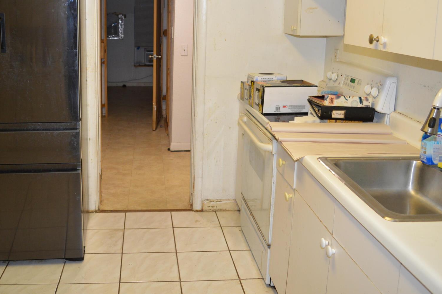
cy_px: 97
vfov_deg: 35.5
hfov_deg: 51.7
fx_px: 454
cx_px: 184
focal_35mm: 37
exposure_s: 1/60
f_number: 3.5
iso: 560
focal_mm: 18
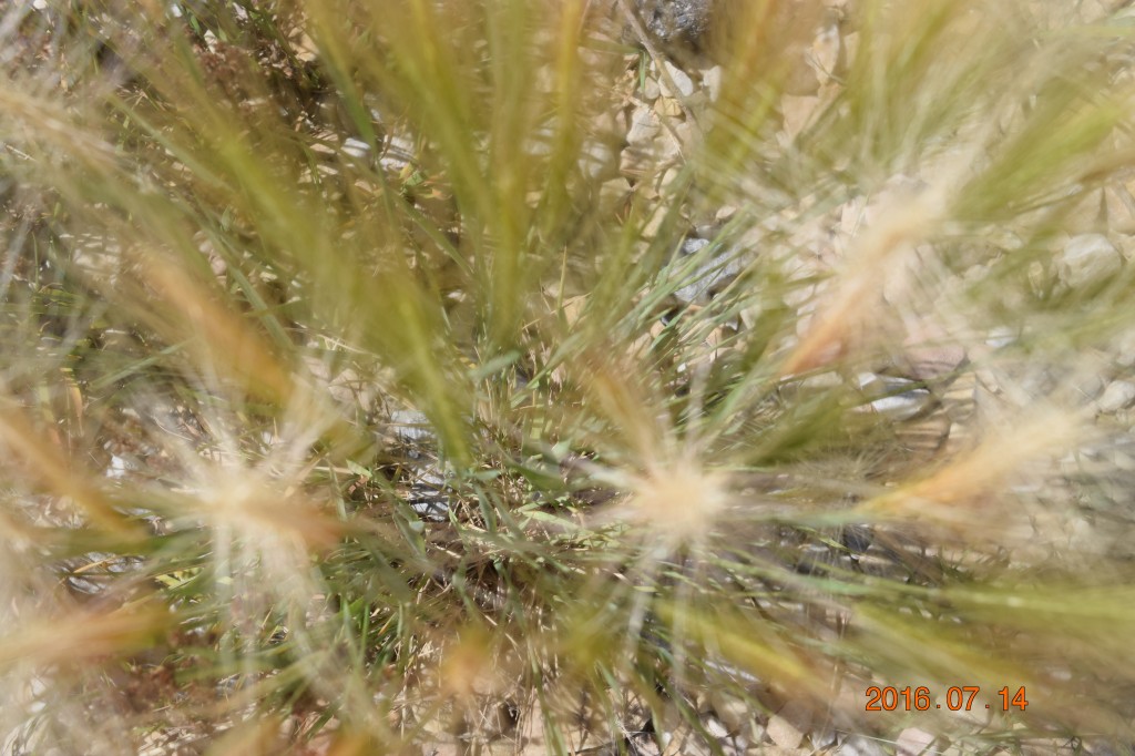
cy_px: 378
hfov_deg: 41.1
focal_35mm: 48
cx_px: 568
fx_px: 1513
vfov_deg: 28.1
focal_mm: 32
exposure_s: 1/640
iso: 200
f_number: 8
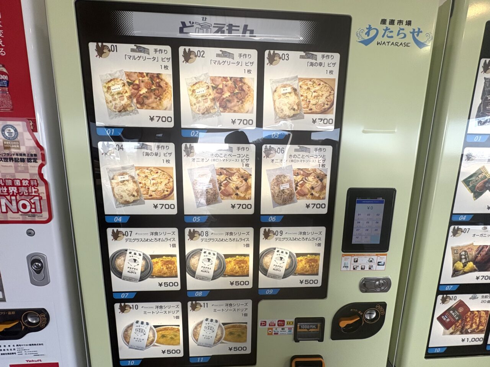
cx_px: 245
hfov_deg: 102.1
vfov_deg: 85.7
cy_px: 184
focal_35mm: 14
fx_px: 198
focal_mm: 2.22
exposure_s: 1/488
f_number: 2.2
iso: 80
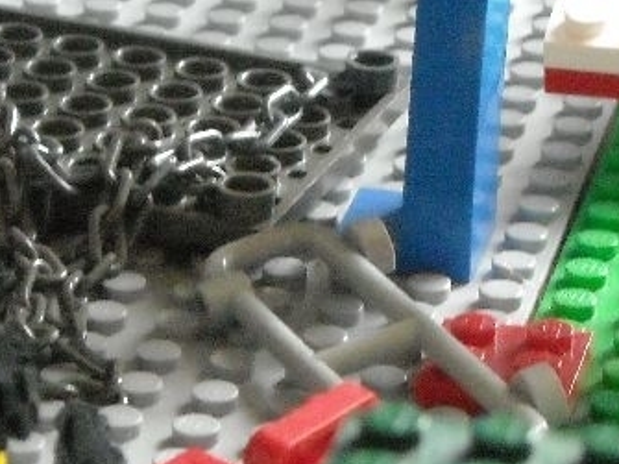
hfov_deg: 7.9
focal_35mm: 251
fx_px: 4487
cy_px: 227
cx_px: 344
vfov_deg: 5.9
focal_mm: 17.1
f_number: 4.7
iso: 800
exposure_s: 1/114
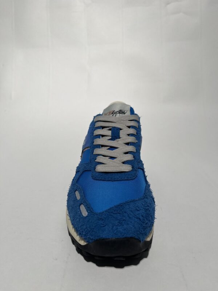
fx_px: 218
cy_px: 146
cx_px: 109
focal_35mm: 26
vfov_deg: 67.3
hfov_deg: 53.1
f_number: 1.6
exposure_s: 1/544
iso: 50
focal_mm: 5.1
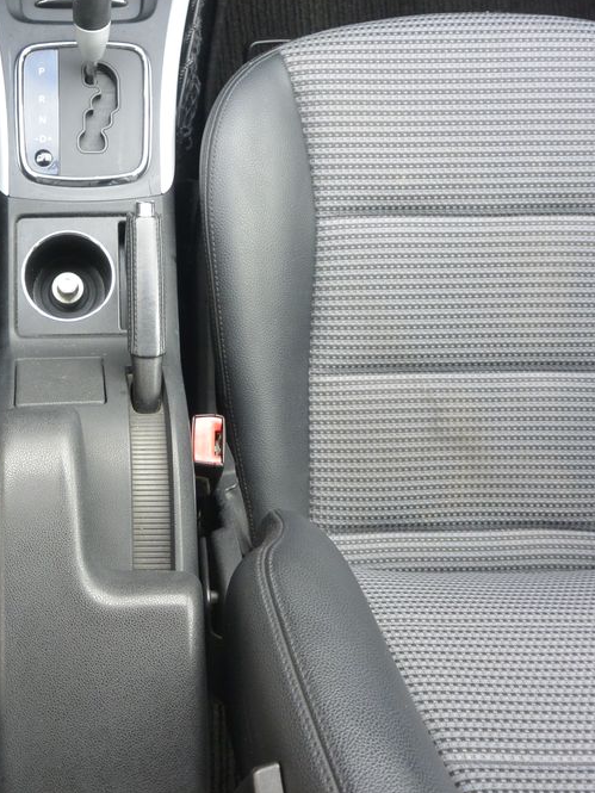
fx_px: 916
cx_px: 100
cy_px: 392
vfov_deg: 46.8
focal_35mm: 40
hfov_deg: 34.6
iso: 450
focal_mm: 10
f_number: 3.5
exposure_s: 1/60
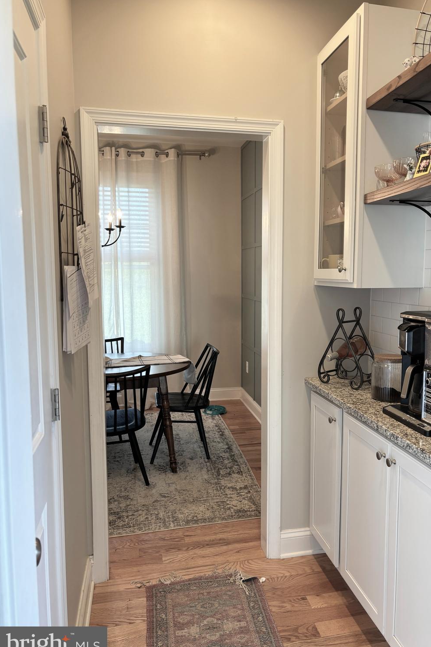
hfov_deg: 46.3
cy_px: 327
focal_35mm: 28
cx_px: 249
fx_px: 503
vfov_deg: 65.5
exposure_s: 1/60
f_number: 1.6
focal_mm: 5.96
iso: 80
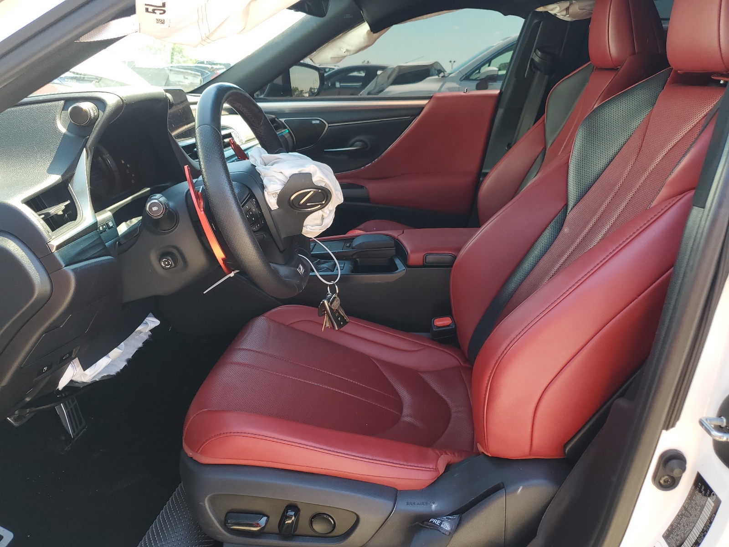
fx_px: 548
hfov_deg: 67.3
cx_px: 364
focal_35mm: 26
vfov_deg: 53.1
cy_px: 274
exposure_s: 1/244
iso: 50
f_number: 1.5
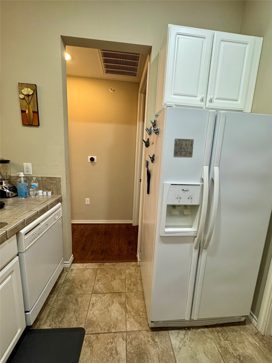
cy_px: 182
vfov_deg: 102.1
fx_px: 147
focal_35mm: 14
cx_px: 136
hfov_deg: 85.7
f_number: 2.2
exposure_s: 1/60
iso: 320
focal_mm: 2.22
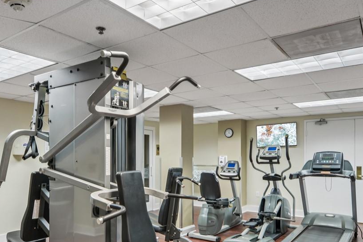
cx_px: 164
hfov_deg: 63.5
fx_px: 292
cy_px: 166
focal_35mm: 29
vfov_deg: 44.2
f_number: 8
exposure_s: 1/4
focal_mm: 14
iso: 200
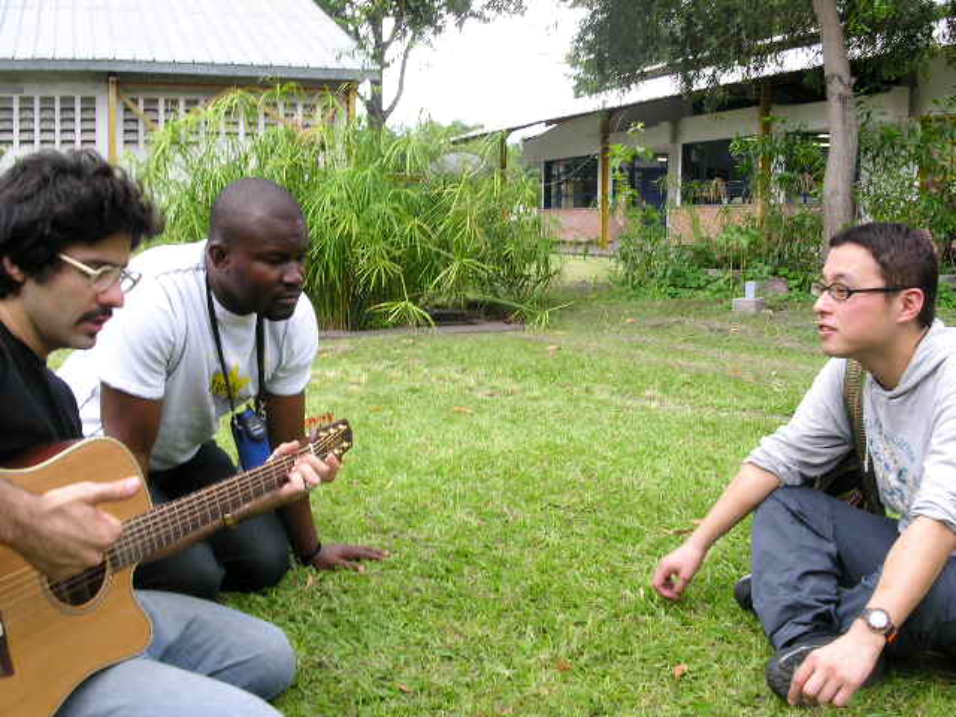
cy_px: 358
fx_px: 1049
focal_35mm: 38
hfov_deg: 49.0
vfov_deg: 37.7
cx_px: 478
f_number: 4.5
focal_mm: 7.8
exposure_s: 1/90
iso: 100
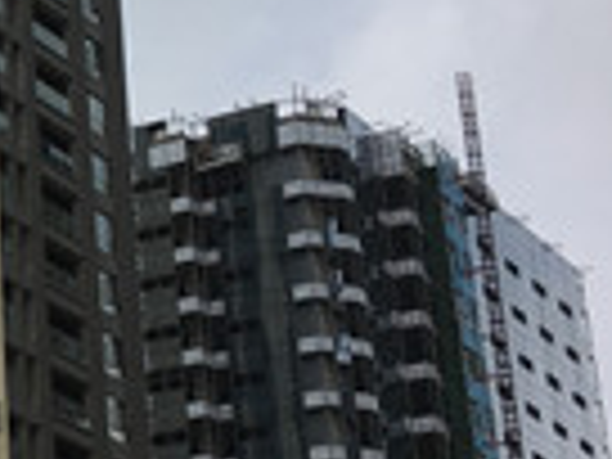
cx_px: -567
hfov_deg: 14.4
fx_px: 2069
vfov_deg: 12.7
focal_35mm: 117
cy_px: 171
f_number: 2.2
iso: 25
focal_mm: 4.15
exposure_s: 1/2481
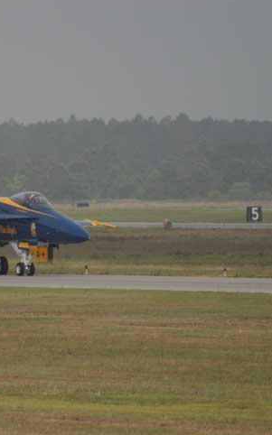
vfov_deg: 2.8
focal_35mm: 761
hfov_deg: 1.7
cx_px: -11
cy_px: 235
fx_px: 9031
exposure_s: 1/2000
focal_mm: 300
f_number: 5.6
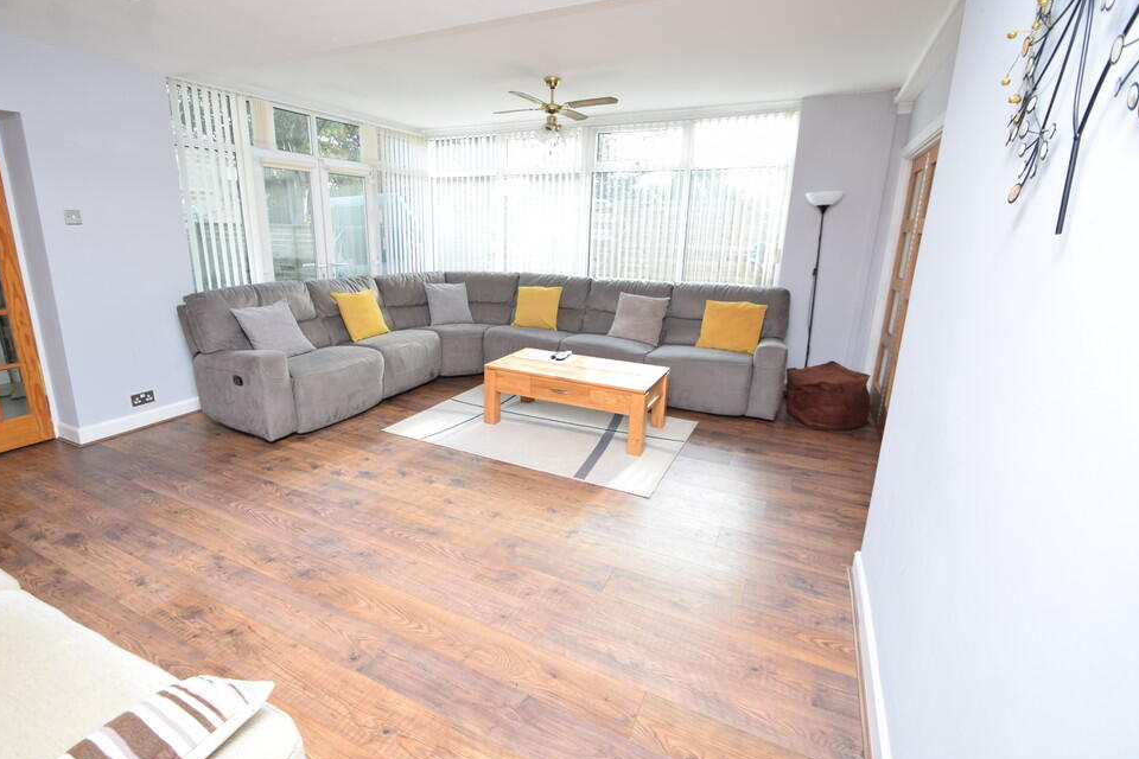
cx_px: 539
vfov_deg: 73.7
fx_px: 506
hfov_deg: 96.6
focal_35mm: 16
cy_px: 363
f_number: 5.6
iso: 400
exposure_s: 1/125
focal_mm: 10
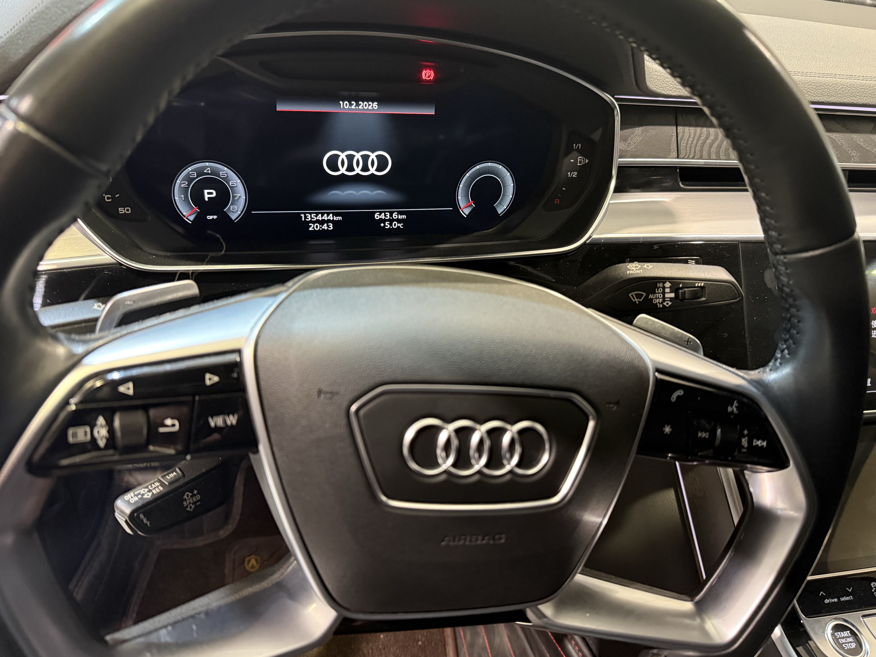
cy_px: 323
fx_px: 633
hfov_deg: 69.4
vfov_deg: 54.9
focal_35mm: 25
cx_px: 433
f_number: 1.78
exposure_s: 1/33
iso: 800
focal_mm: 6.76
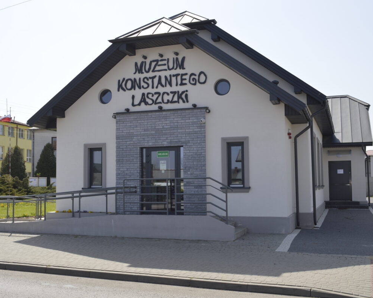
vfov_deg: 35.2
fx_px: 470
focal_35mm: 43
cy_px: 150
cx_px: 176
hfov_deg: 43.3
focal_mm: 25
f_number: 9
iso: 100
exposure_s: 1/200
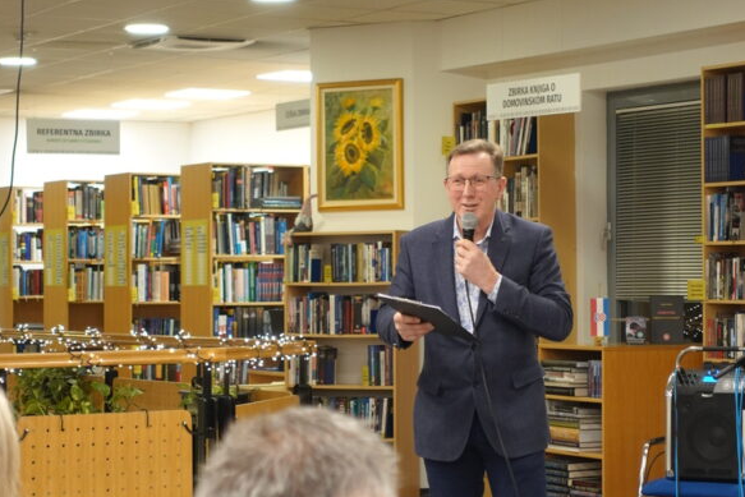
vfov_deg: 18.9
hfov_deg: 28.1
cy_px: 243
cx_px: 376
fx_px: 1490
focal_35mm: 72
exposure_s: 1/60
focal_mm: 25.7
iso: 800
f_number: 2.8
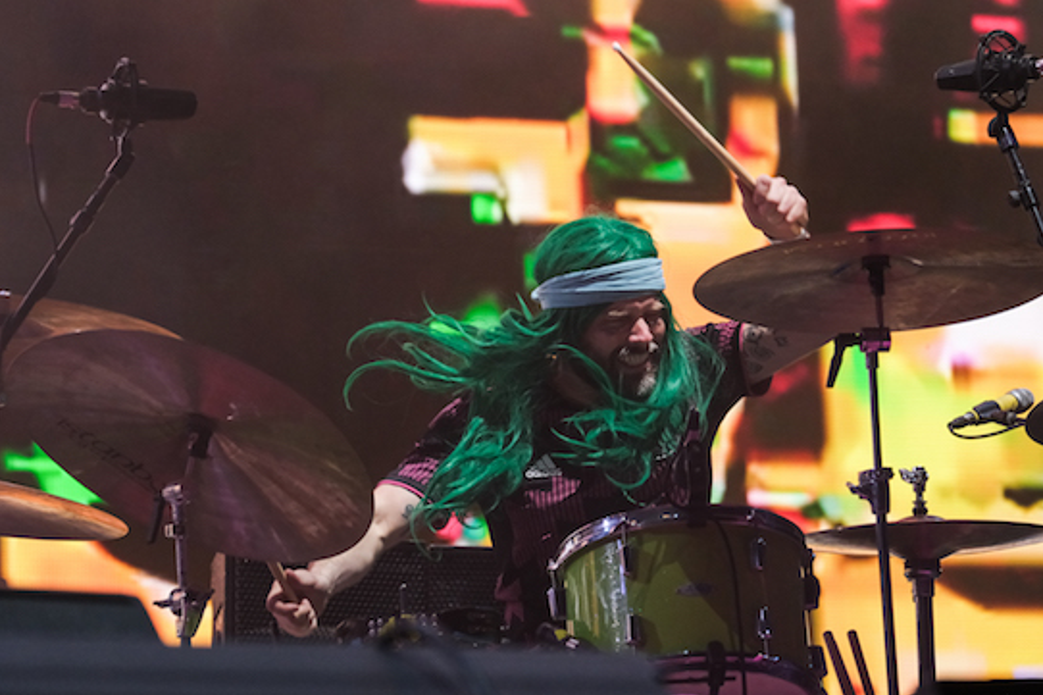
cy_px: 340
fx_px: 5648
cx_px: 522
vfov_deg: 7.0
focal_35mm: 195
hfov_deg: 10.6
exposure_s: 1/500
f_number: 4.2
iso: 1600
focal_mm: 110.3
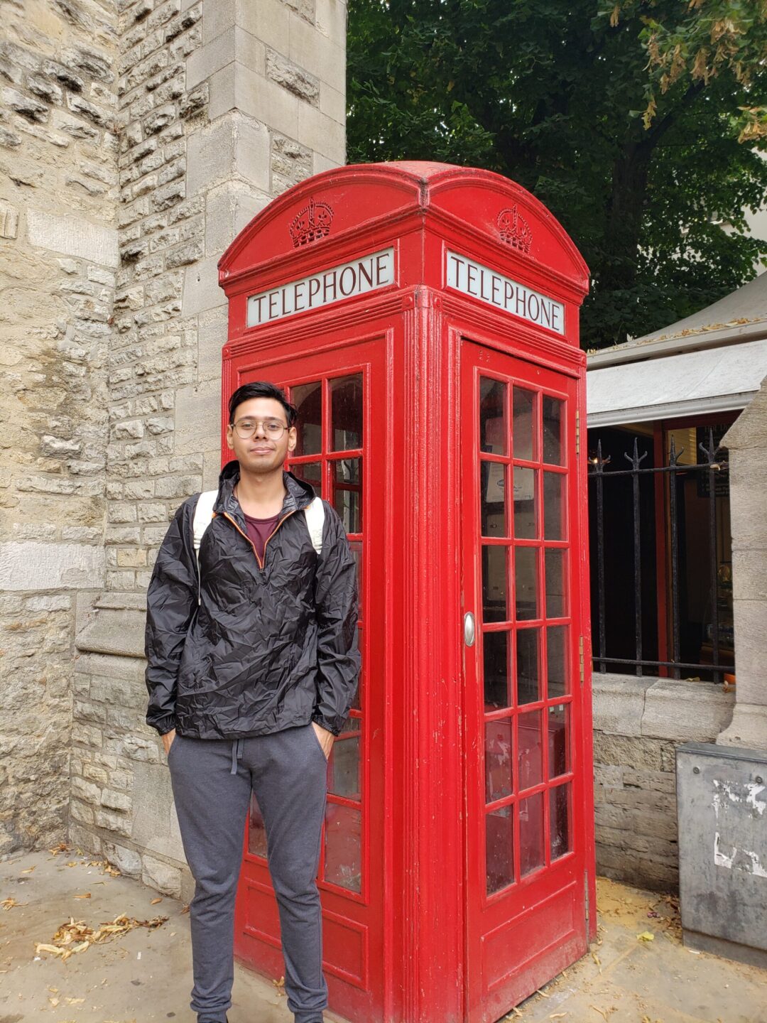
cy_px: 512
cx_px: 384
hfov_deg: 53.1
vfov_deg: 67.3
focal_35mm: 26
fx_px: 768
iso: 50
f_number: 2.4
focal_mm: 4.3
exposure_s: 1/100
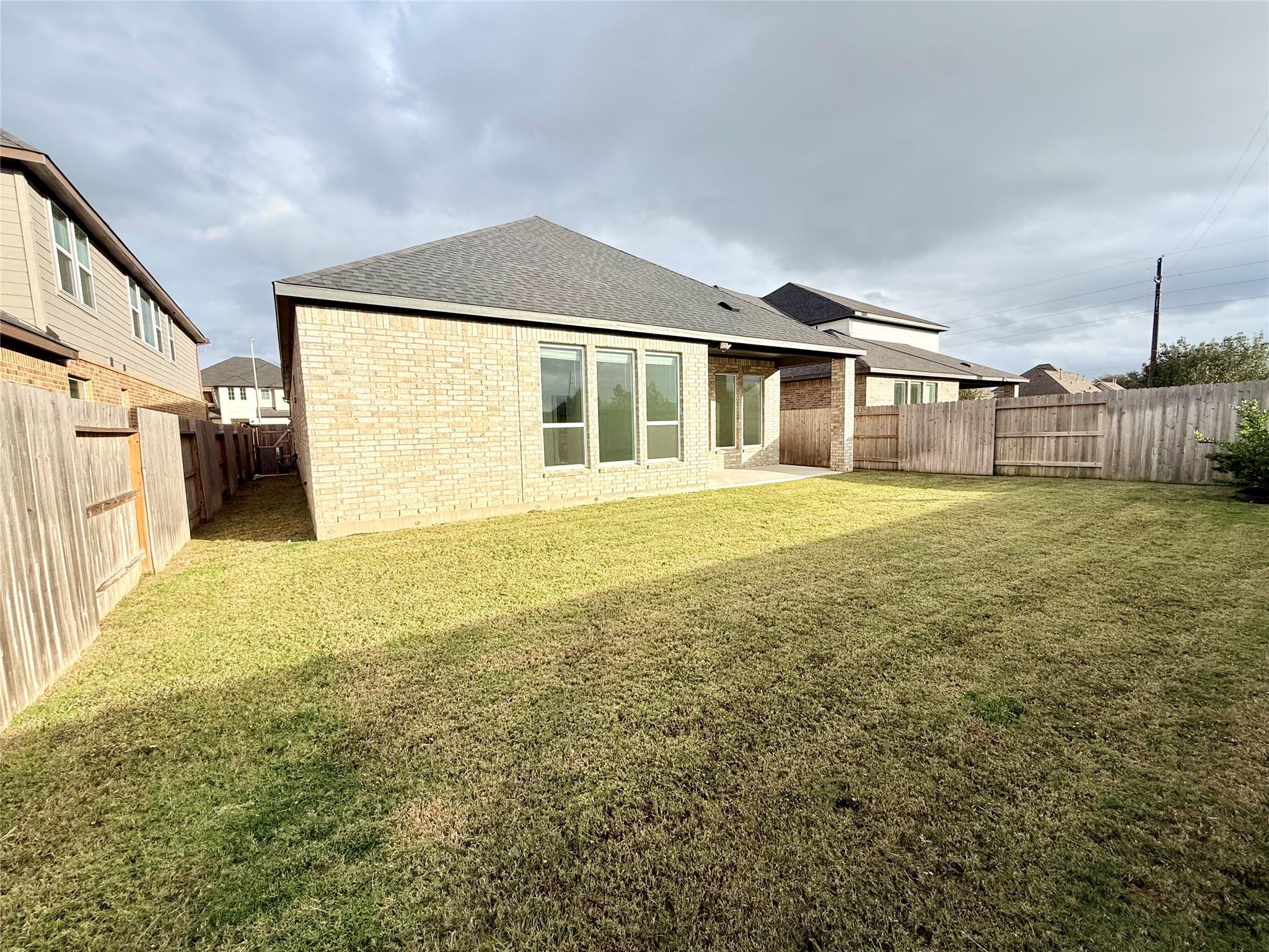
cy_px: 476
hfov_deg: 102.1
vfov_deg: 85.7
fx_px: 513
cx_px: 634
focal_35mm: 14
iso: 50
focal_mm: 2.22
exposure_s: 1/1145
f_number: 2.2
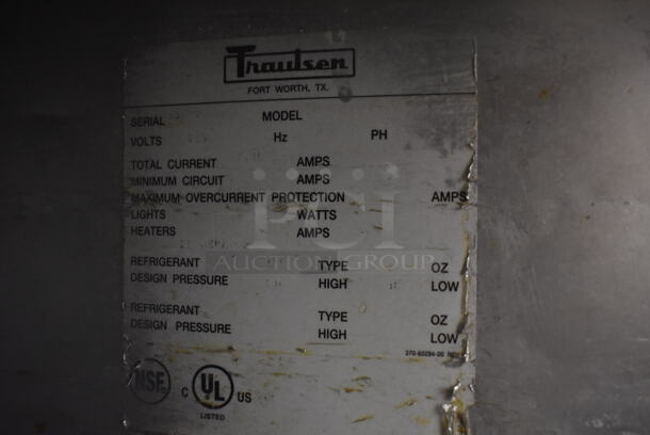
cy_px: 218
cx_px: 325
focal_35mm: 30
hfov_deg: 61.9
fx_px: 542
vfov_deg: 43.7
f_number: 3.5
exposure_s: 1/30
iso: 3200
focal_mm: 20
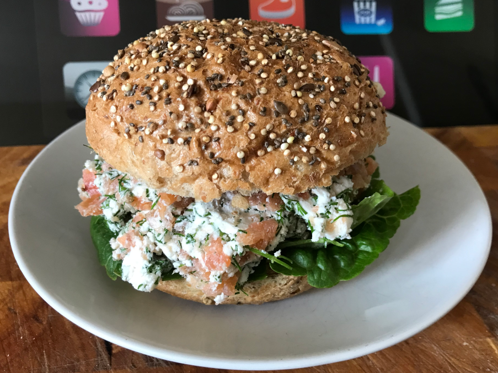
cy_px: 199
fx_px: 446
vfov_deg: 45.4
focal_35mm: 31
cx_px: 255
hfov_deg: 58.4
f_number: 1.8
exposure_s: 1/17
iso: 40
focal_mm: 3.99
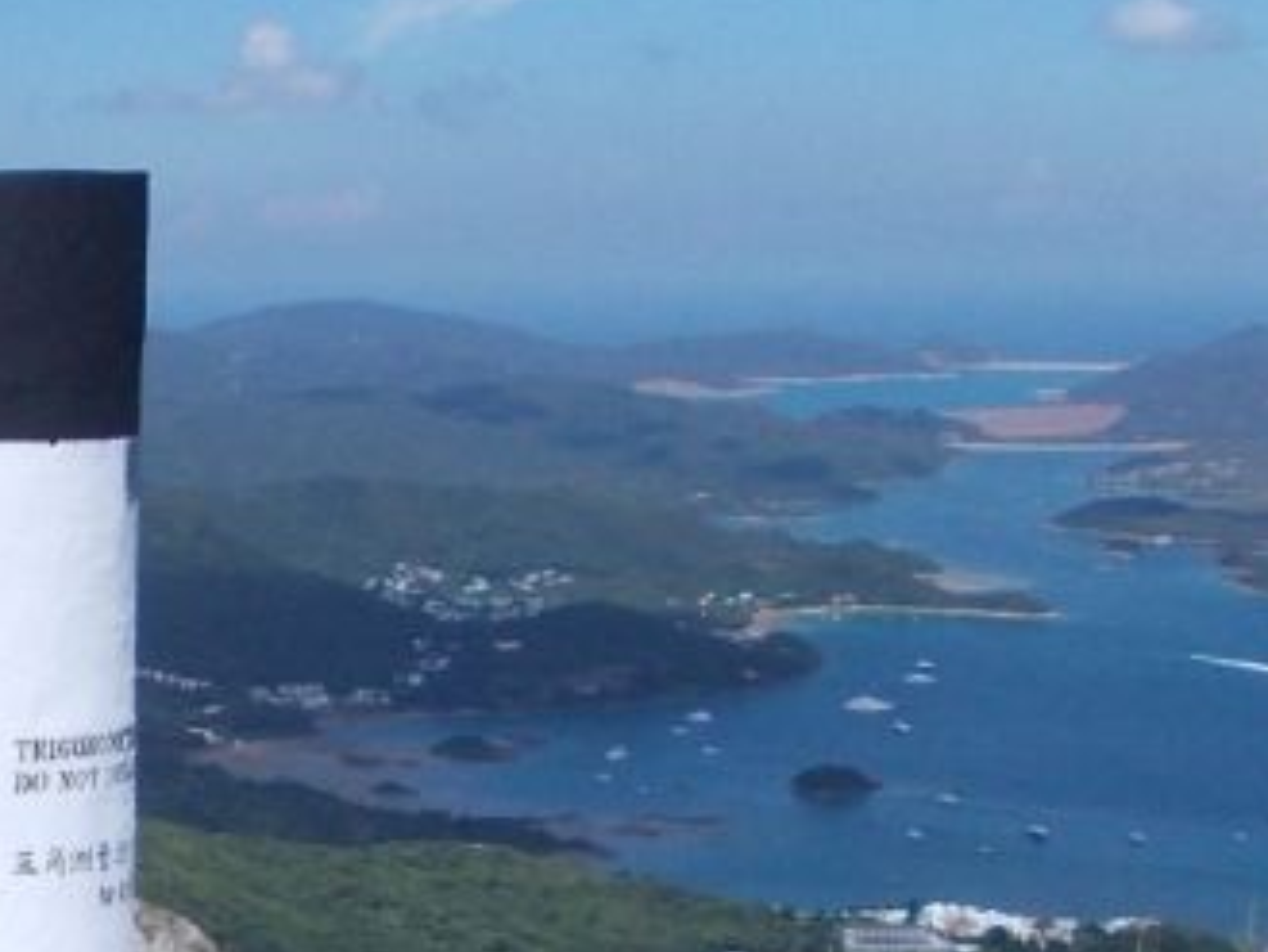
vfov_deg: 17.0
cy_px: 925
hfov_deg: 21.3
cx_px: -274
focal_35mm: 85
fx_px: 3115
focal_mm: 4
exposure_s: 1/500
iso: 80
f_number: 5.4
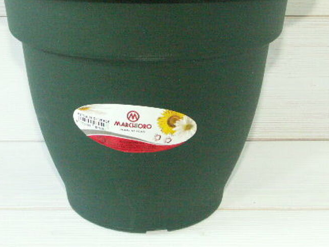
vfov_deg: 25.4
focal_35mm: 57
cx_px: 155
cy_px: 66
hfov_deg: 33.8
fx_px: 542
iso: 400
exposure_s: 1/50
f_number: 6.3
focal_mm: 9.74
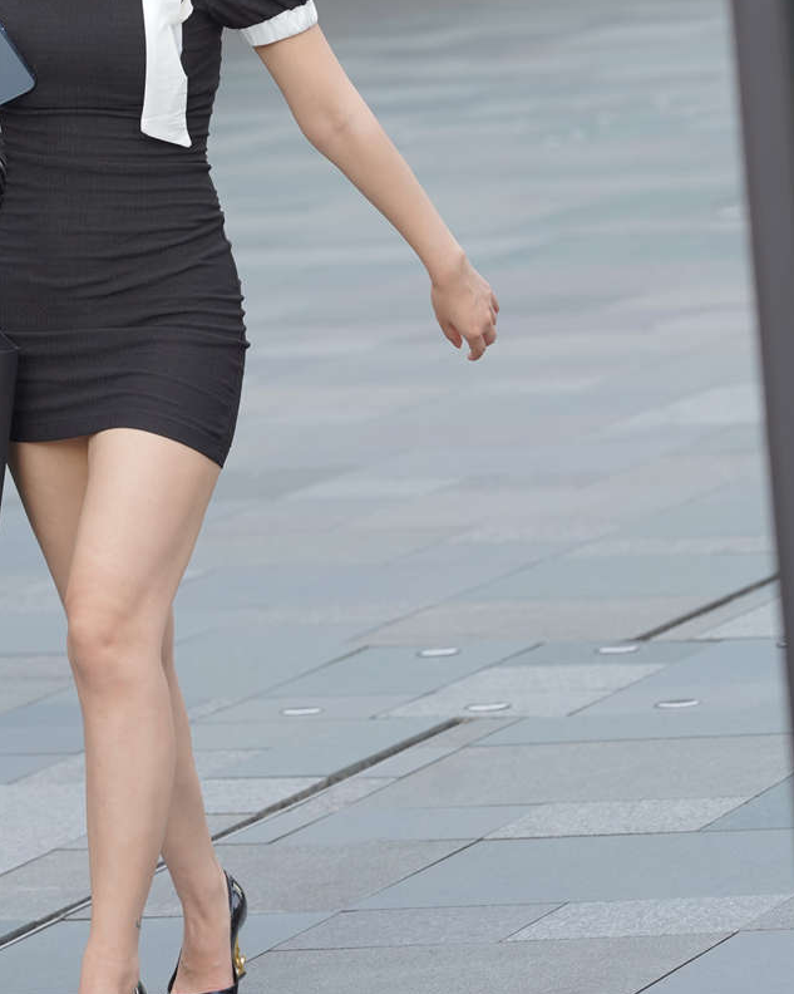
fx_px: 8465
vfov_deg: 6.7
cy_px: 129
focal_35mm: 288
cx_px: 118
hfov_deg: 5.4
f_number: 5
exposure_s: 1/400
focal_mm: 135
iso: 400
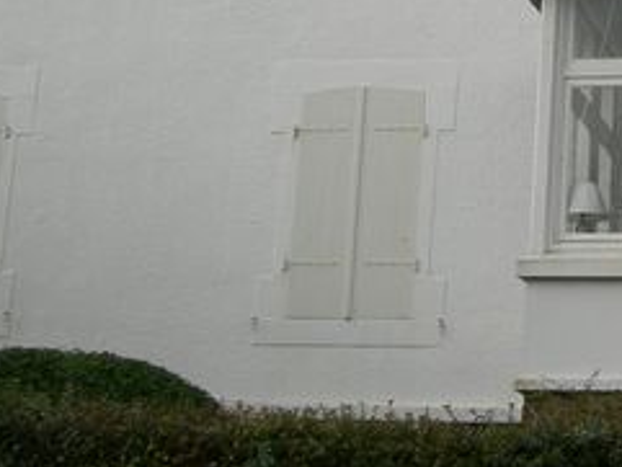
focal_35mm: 102
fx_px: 1834
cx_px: 738
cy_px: -62
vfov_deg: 14.2
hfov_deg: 18.3
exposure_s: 1/218
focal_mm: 7.5
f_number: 6
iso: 64
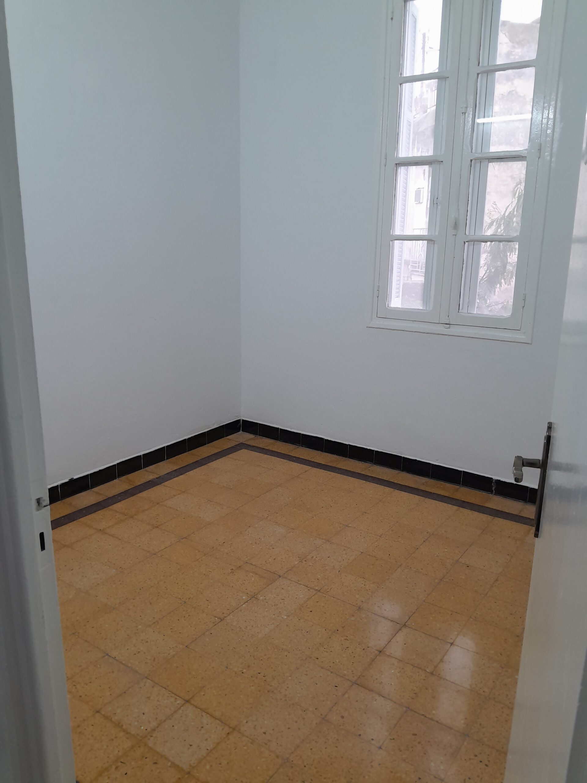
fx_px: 588
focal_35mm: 26
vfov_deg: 67.3
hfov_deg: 53.1
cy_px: 392
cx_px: 294
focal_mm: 3.98
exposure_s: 1/50
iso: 125
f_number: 1.8
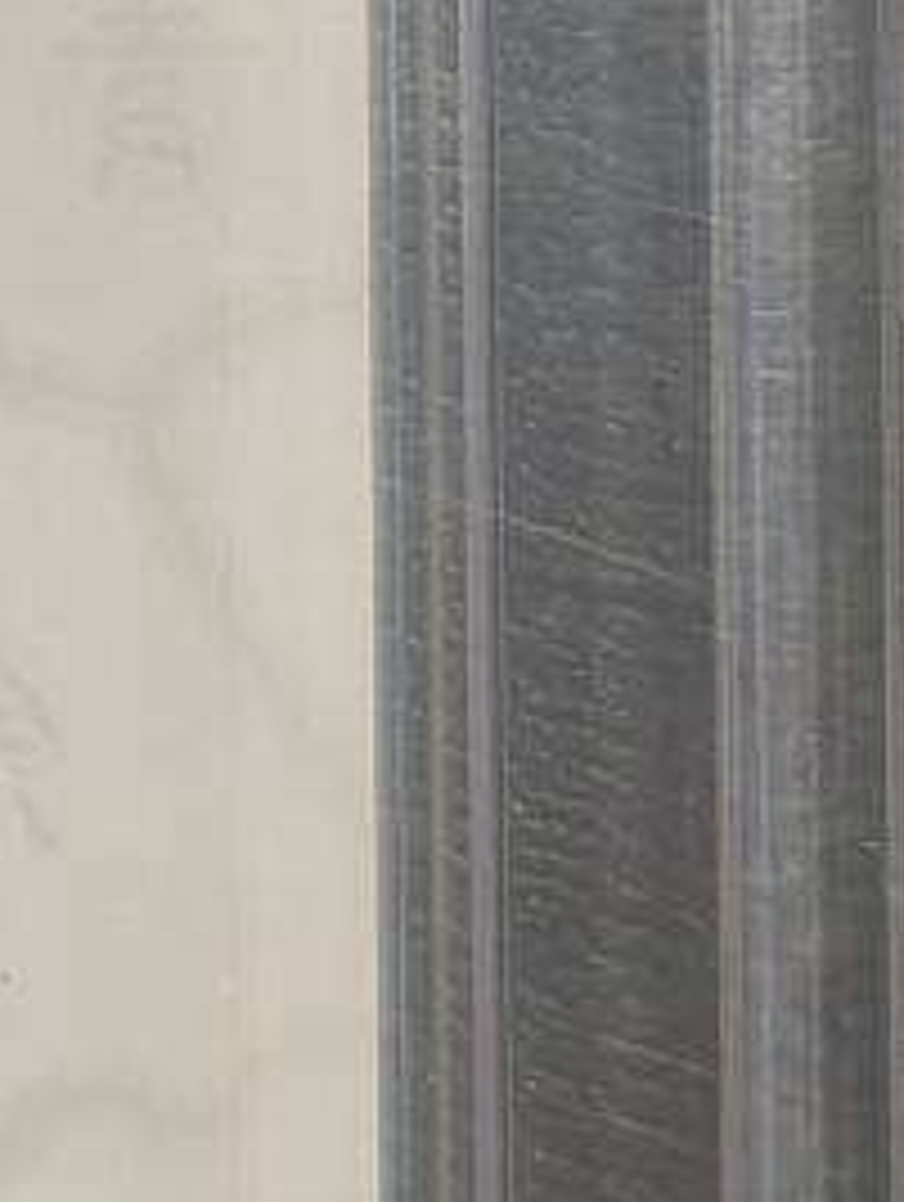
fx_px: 6079
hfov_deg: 7.8
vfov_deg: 11.2
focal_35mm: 175
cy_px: 230
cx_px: -1430
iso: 400
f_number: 1.5
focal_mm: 4.94
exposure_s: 1/50
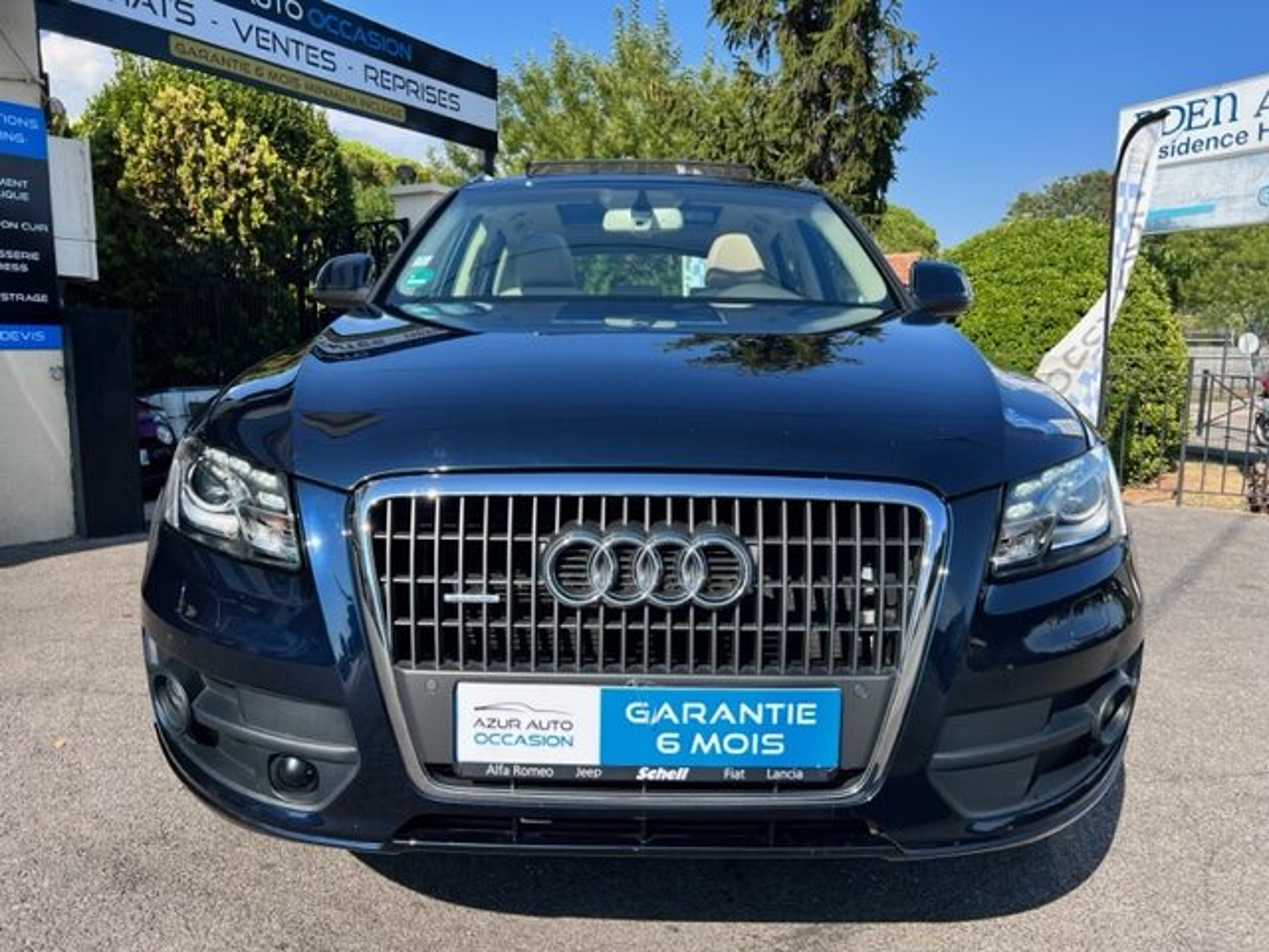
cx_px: 634
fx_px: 953
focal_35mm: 26
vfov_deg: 53.1
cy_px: 476
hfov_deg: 67.3
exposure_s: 1/1901
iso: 50
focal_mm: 5.7
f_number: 1.5
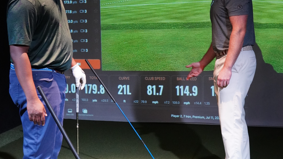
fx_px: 533
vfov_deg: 16.9
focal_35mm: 71
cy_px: 109
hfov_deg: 29.7
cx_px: 142
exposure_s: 1/100
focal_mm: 30
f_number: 5
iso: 4000
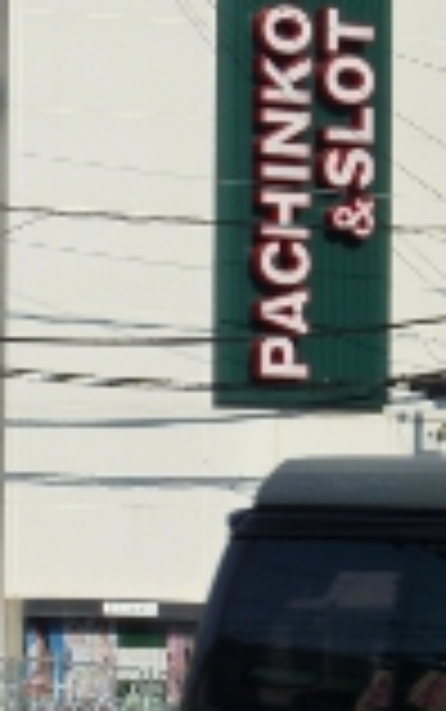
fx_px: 6930
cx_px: -225
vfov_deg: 5.9
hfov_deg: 3.7
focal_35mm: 357
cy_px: -94
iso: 125
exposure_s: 1/500
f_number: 5.6
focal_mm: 18.2
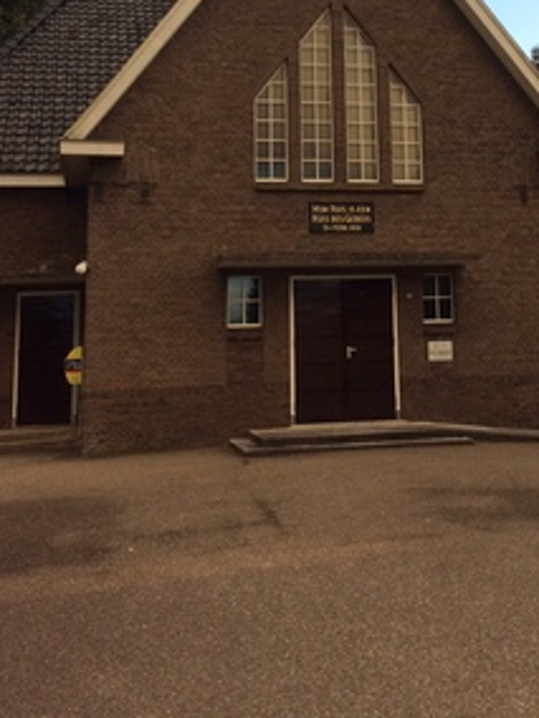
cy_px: 142
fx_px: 1121
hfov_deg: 26.8
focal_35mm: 54
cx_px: 376
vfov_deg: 34.4
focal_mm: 3.3
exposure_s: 1/252
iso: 32
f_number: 2.4
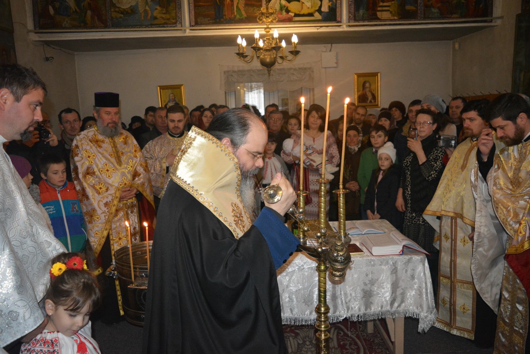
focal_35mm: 30
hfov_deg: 61.9
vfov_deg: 43.6
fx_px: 442
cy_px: 177
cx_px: 265
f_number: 3.5
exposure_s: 1/125
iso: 3200
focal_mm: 20
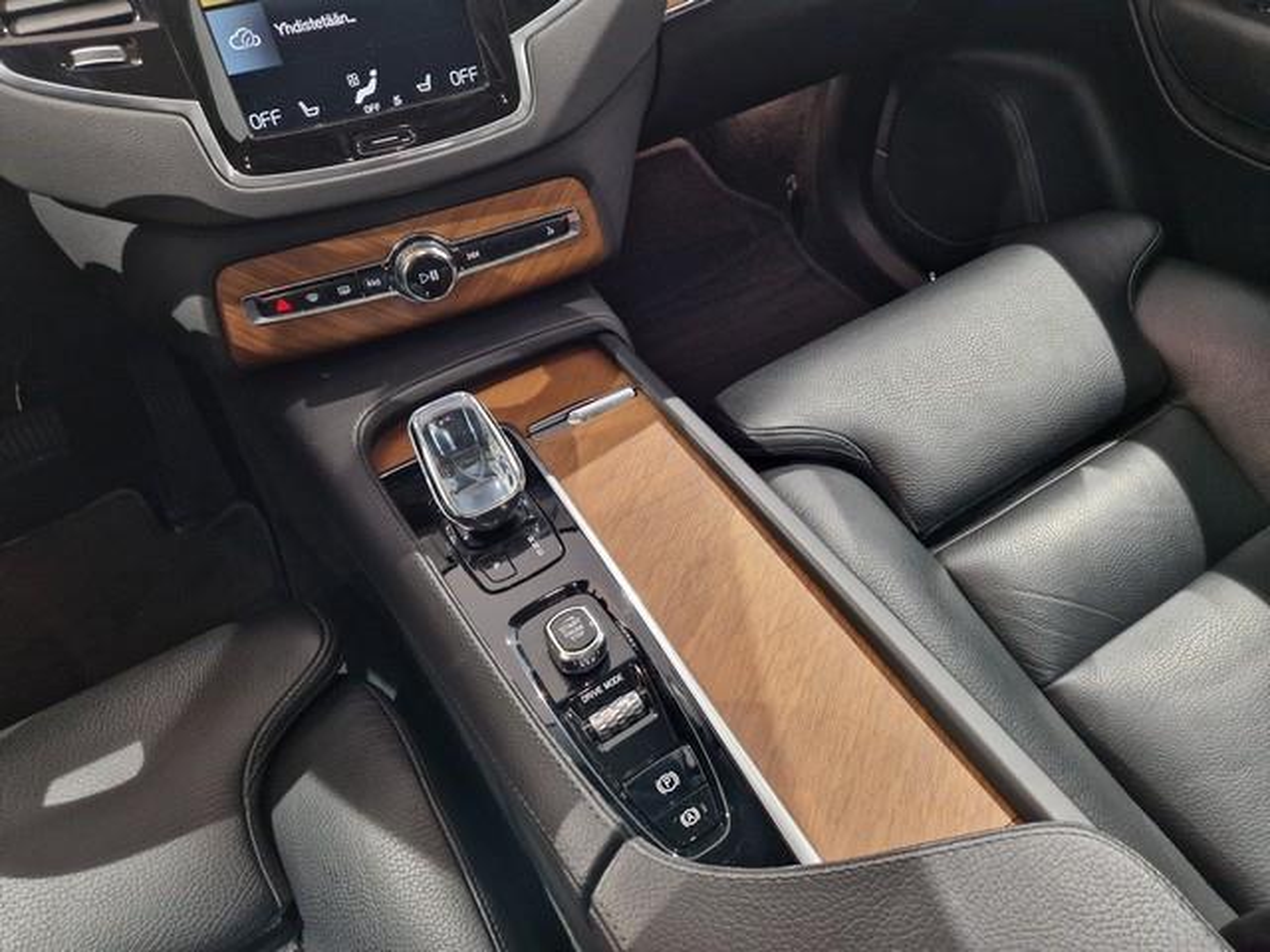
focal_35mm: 23
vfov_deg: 58.9
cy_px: 476
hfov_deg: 73.9
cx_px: 635
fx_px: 844
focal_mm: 5.4
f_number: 1.8
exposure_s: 1/50
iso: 500
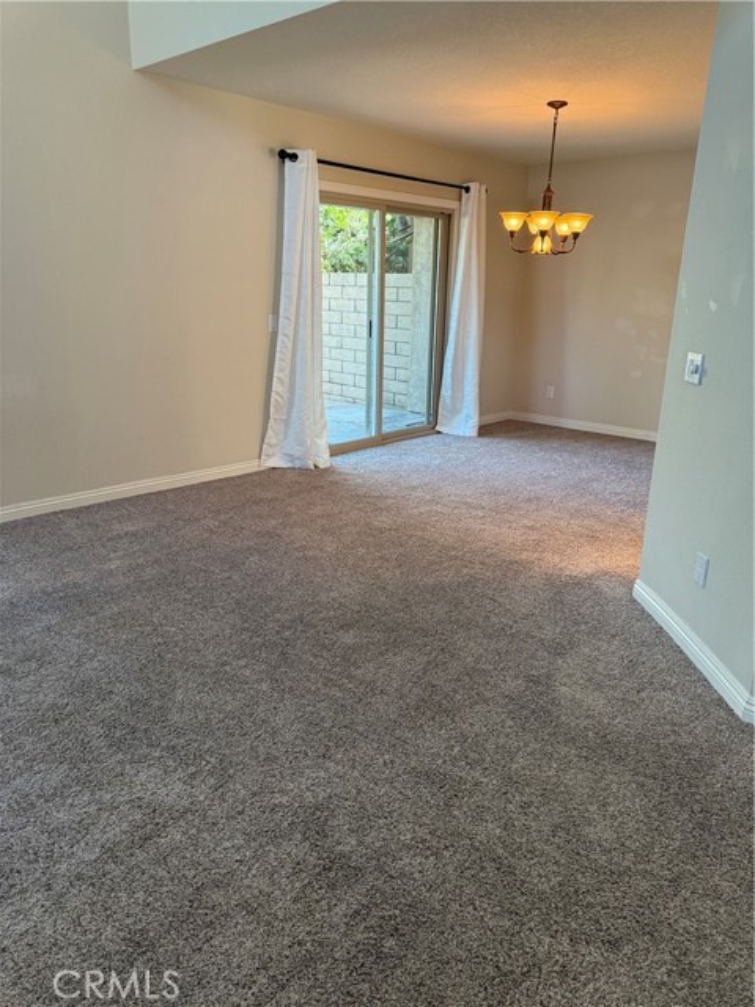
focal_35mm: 24
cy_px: 504
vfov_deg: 71.6
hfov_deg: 56.8
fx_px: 698
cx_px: 378
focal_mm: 6.76
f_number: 1.78
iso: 250
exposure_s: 1/120
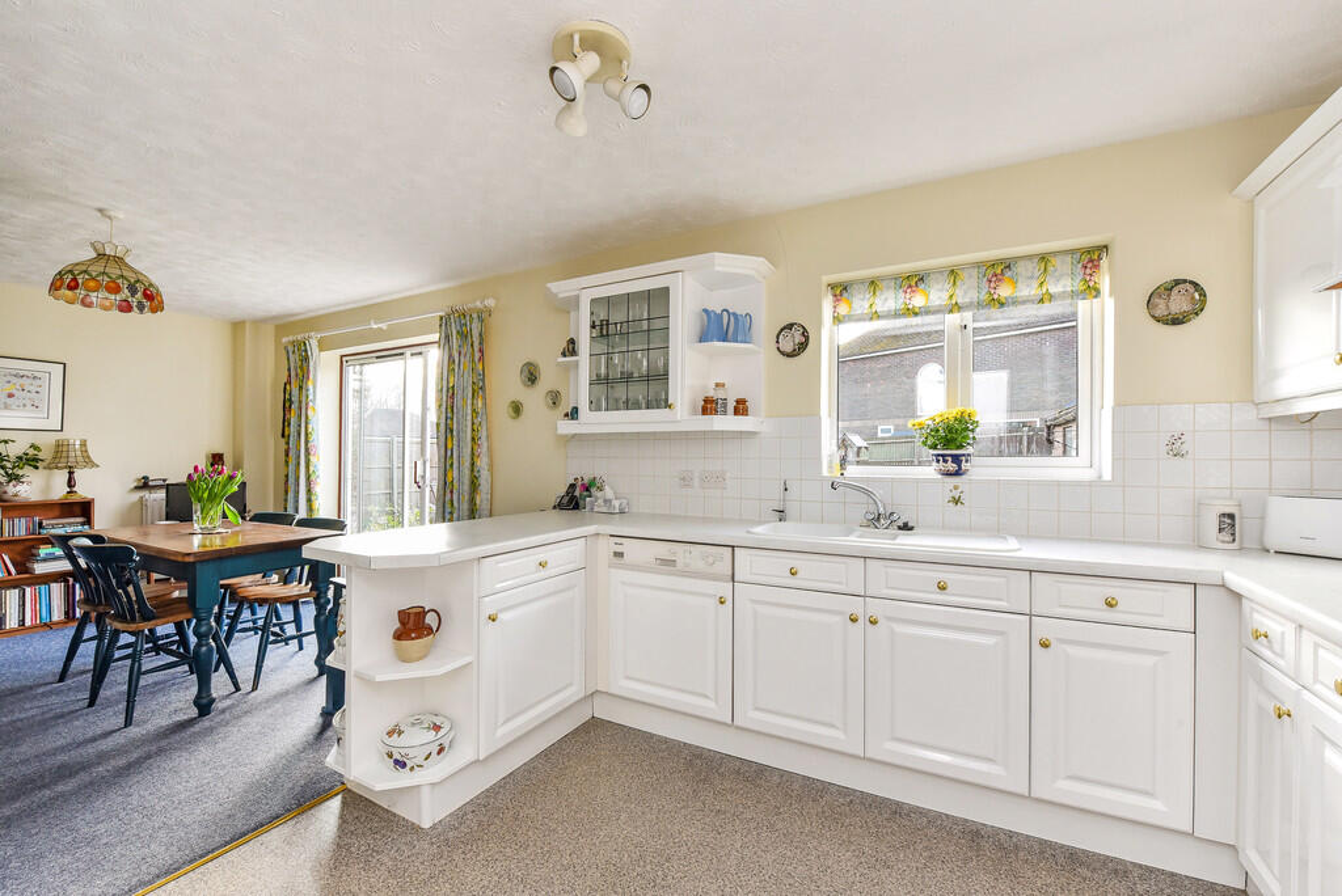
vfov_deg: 81.3
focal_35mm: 14
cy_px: 448
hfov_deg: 104.2
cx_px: 671
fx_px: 522
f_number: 9
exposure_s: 1/25
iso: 640
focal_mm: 14
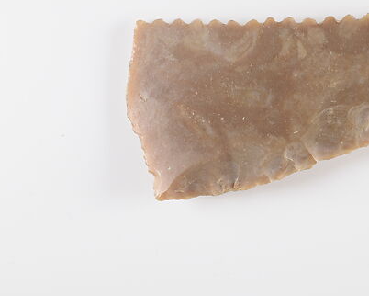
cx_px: 253
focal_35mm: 84
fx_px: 918
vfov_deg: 18.3
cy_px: 117
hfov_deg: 22.6
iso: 125
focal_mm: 40
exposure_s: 1/20
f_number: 16
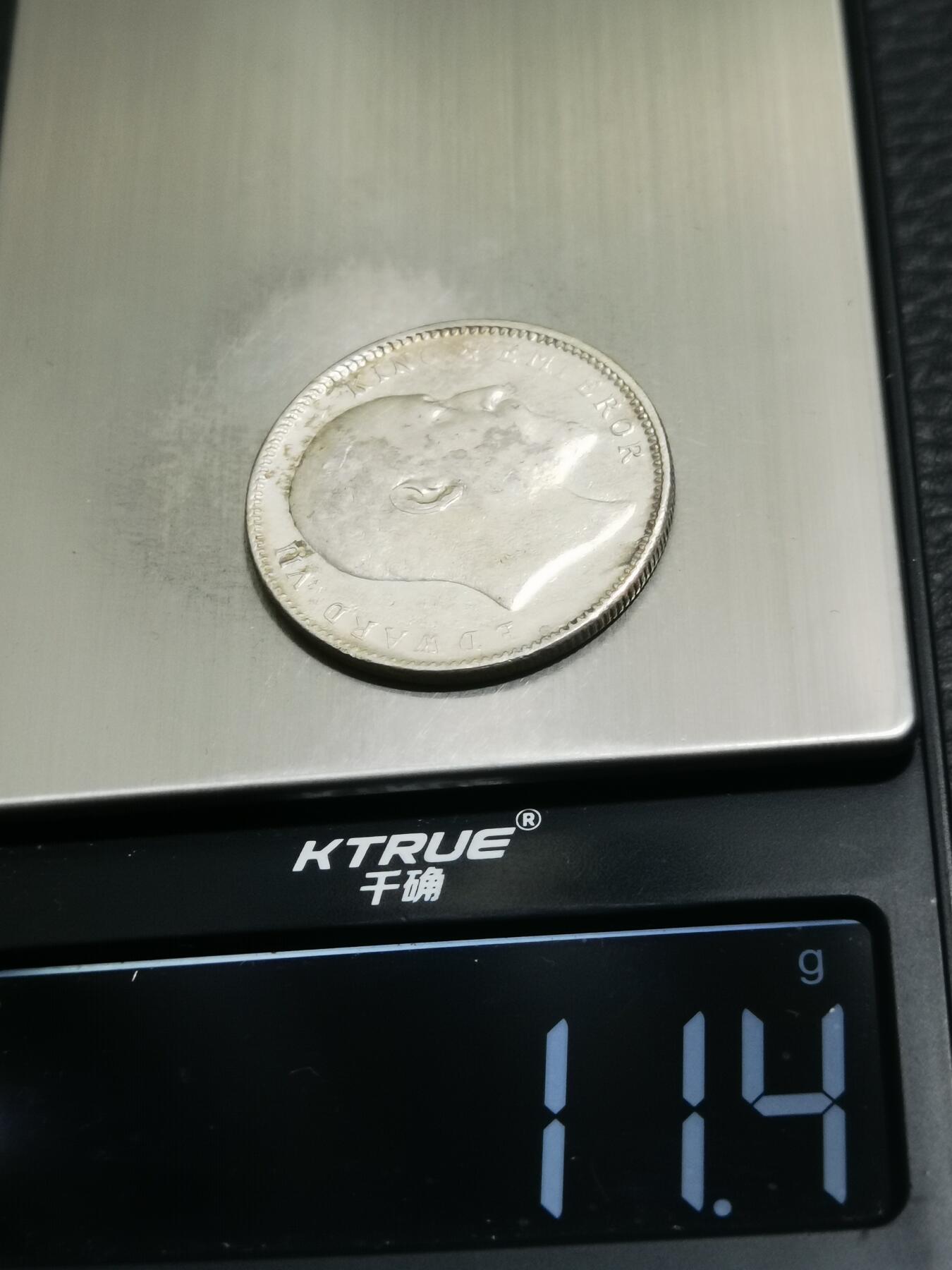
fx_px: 2383
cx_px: 476
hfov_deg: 22.6
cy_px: 635
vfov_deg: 29.8
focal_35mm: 65
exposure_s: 1/100
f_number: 1.9
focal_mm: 6.67
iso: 125
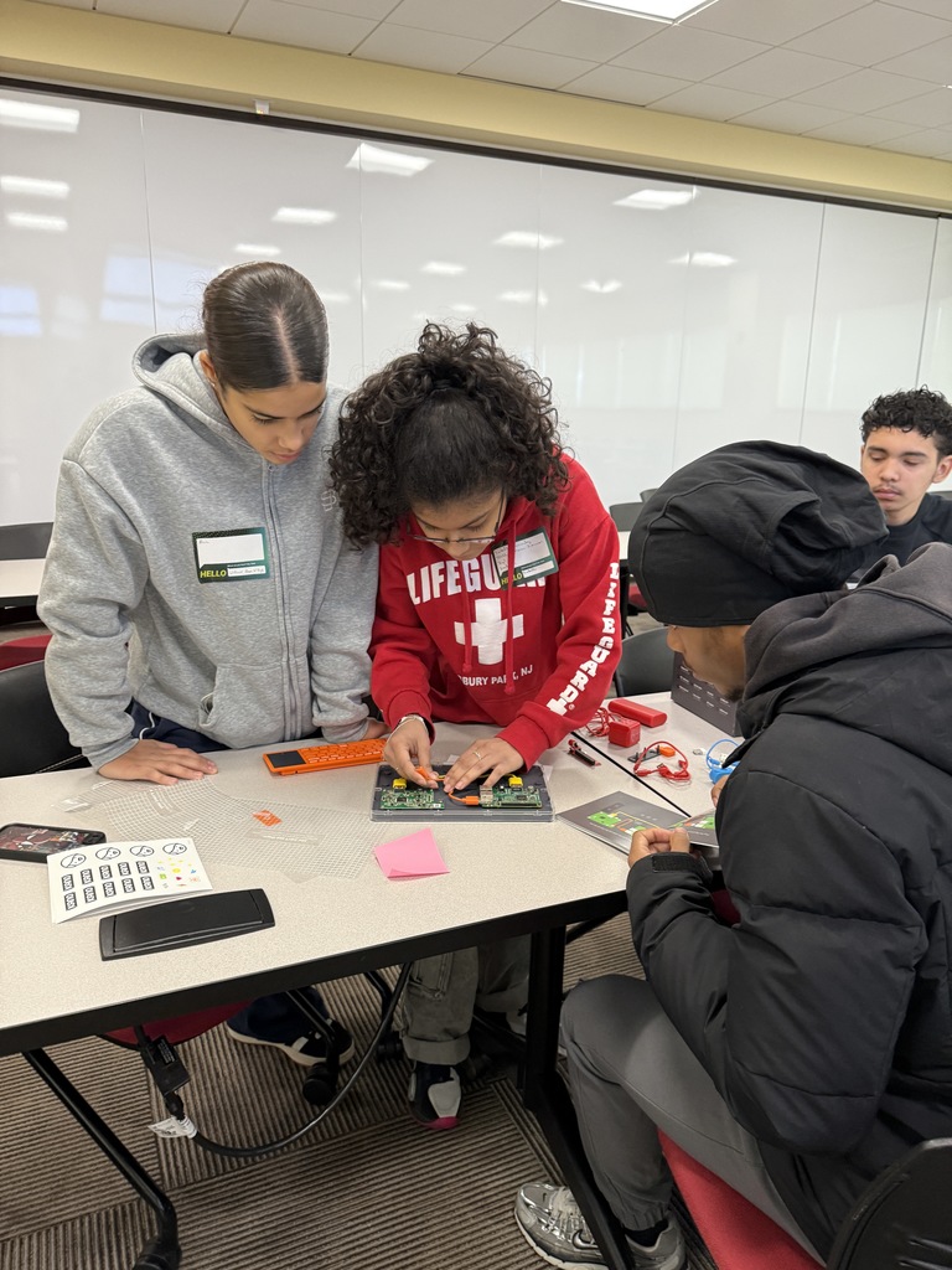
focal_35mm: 24
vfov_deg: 71.6
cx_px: 476
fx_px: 880
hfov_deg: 56.8
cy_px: 635
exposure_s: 1/60
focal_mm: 6.76
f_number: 1.78
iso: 320
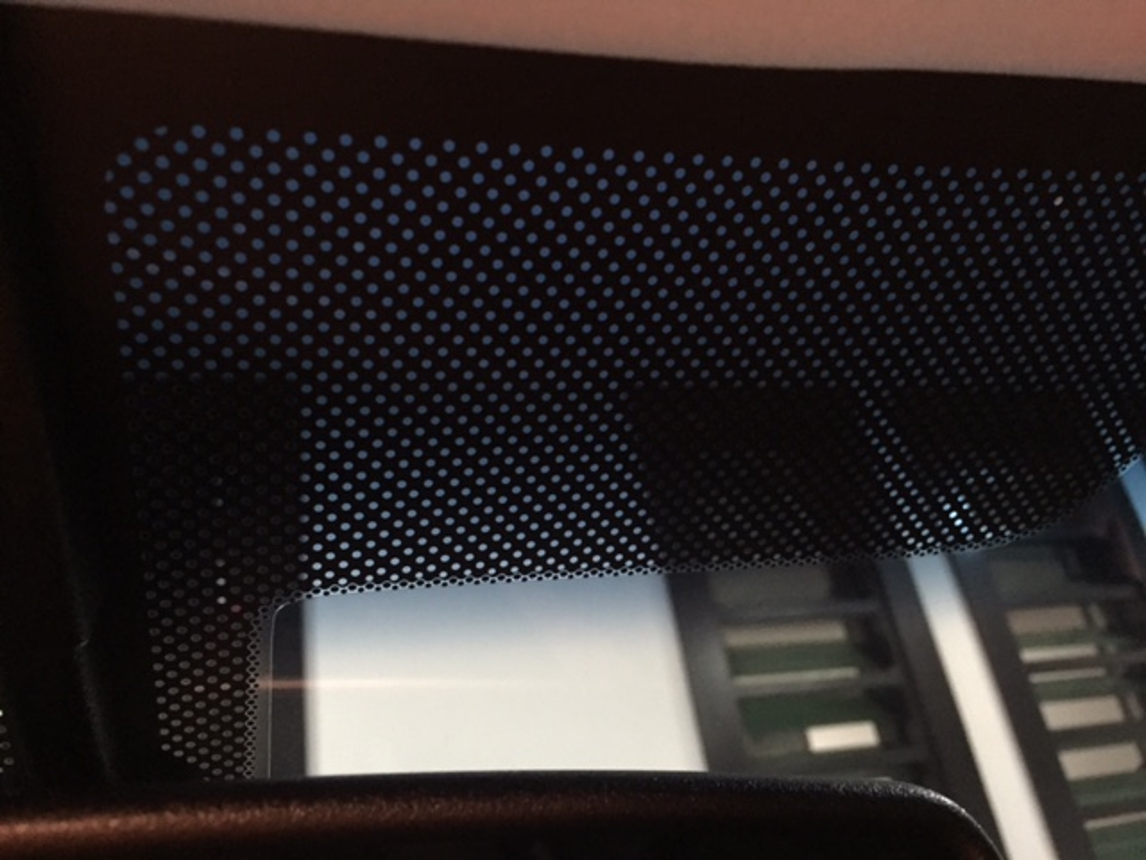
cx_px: 573
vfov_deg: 48.2
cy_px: 430
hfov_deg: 61.7
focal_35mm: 29
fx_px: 960
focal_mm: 4.15
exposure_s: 1/17
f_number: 2.2
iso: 500
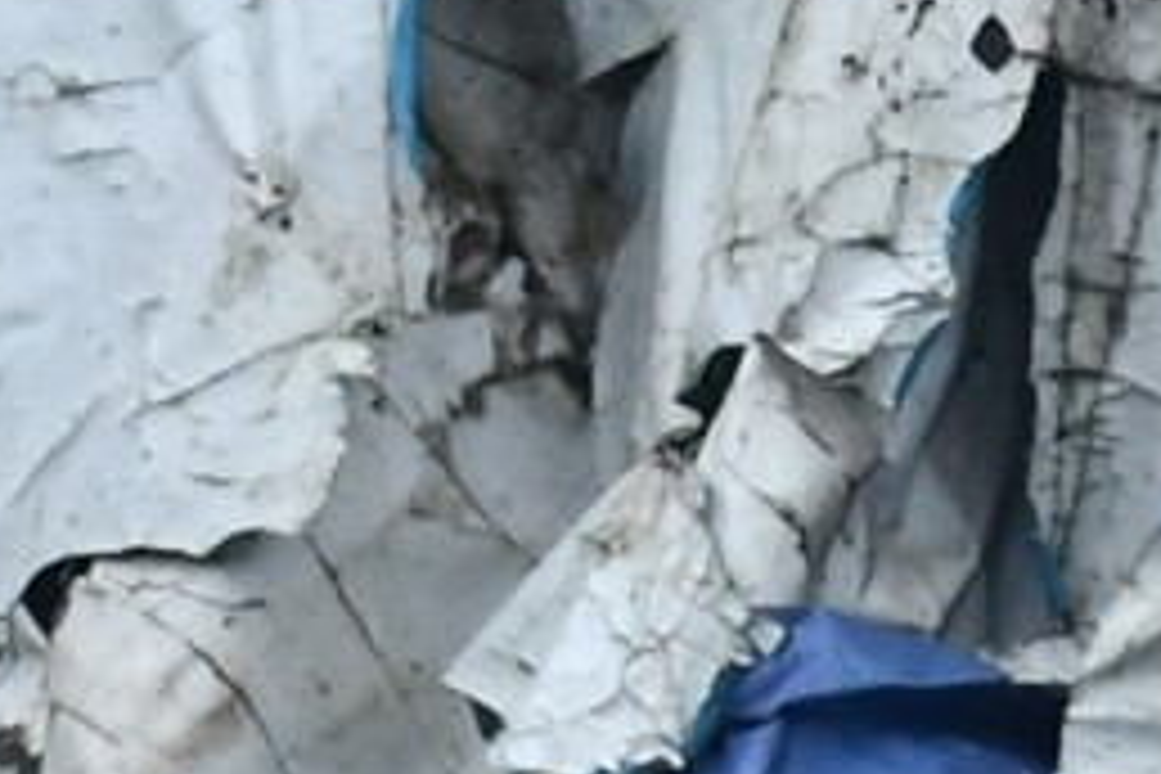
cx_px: 2822
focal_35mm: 310
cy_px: 1132
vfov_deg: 4.4
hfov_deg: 6.3
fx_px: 9997
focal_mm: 27
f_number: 5
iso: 1000
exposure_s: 1/100
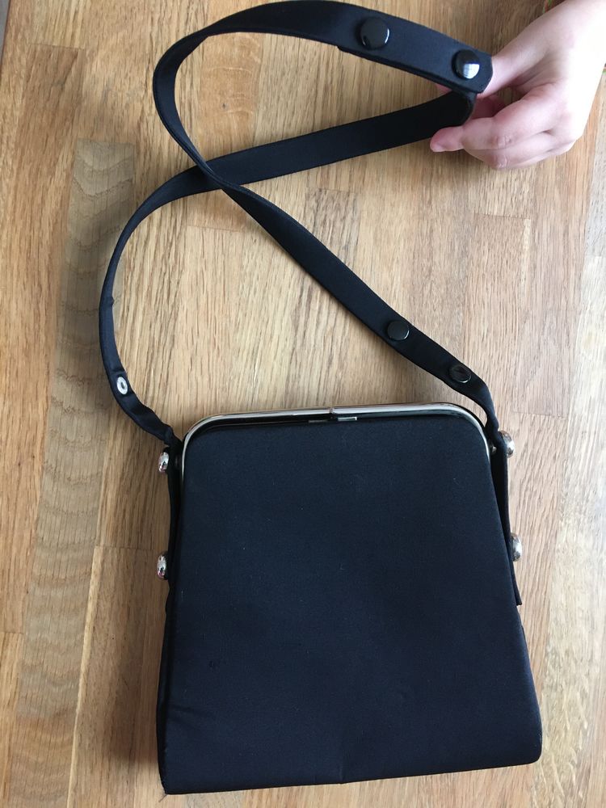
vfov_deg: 61.7
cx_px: 303
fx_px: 677
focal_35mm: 29
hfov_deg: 48.2
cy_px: 404
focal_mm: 4.15
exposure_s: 1/33
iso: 200
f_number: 2.2
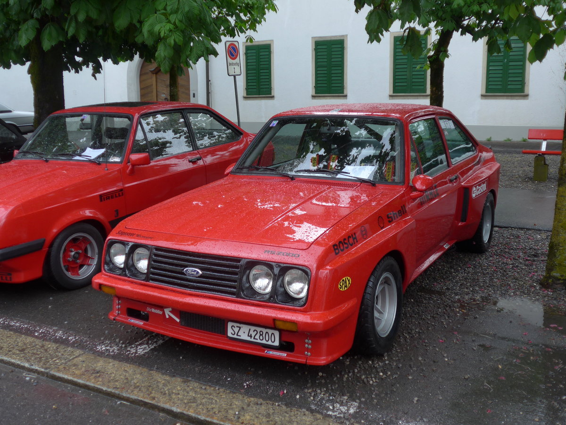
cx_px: 283
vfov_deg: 36.8
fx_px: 638
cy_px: 212
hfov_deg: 47.9
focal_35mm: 39
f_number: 2.5
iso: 80
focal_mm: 8
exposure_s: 1/125
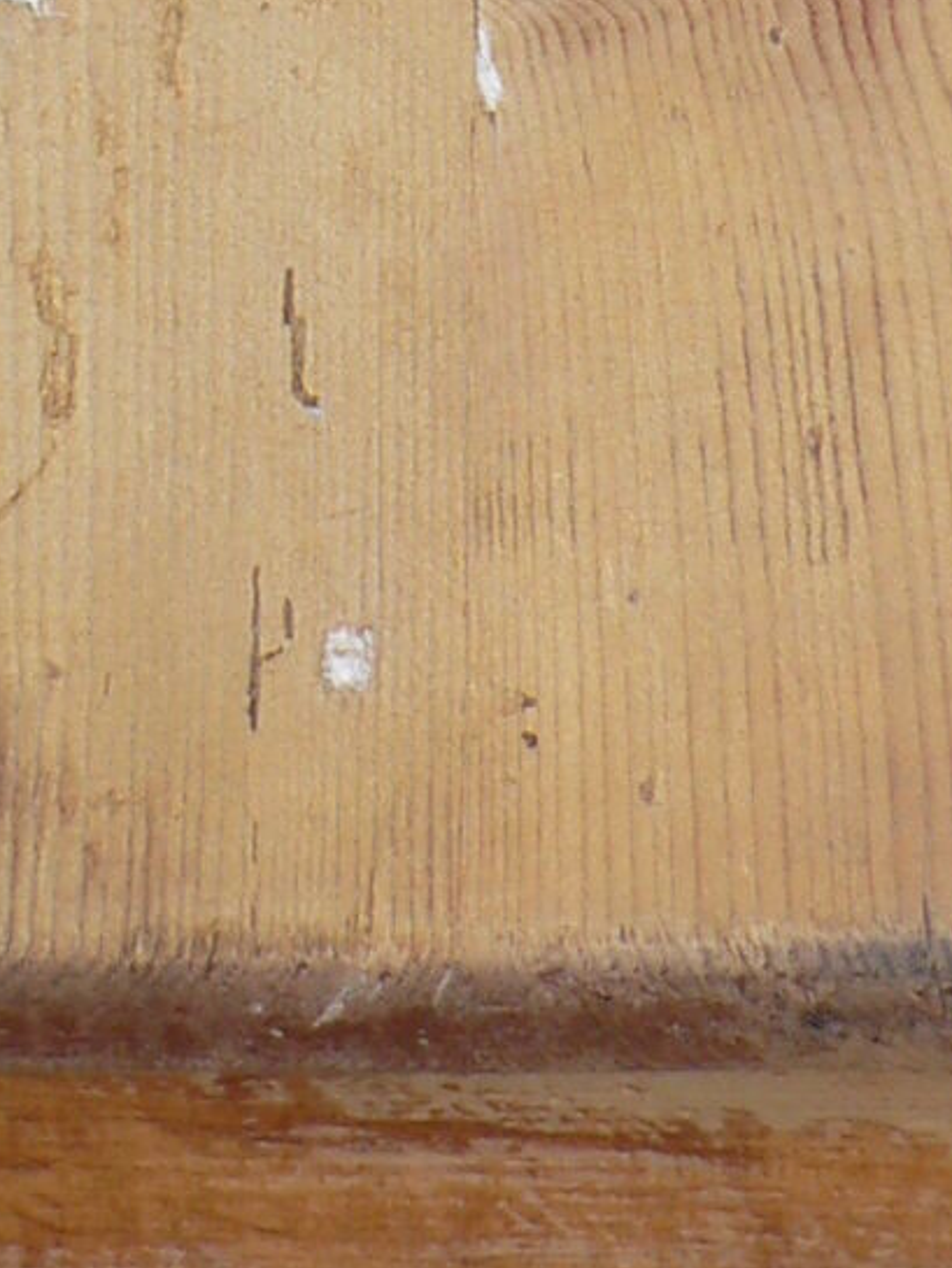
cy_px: -389
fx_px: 6195
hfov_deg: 8.8
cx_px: 354
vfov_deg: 11.4
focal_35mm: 169
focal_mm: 6
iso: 80
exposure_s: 1/80
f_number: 2.8
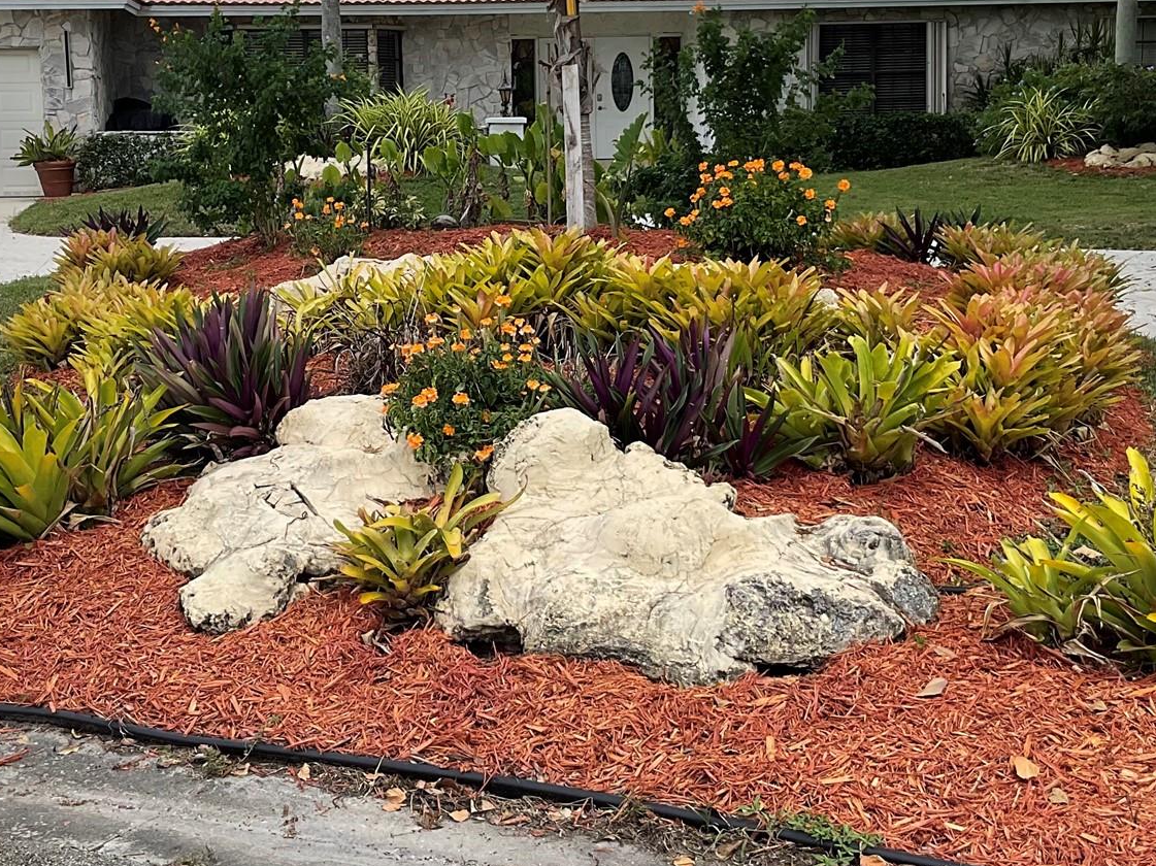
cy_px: 336
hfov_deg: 36.2
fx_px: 1769
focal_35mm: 53
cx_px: 548
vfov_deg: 27.4
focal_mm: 3
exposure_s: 1/978
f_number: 1.8
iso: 16
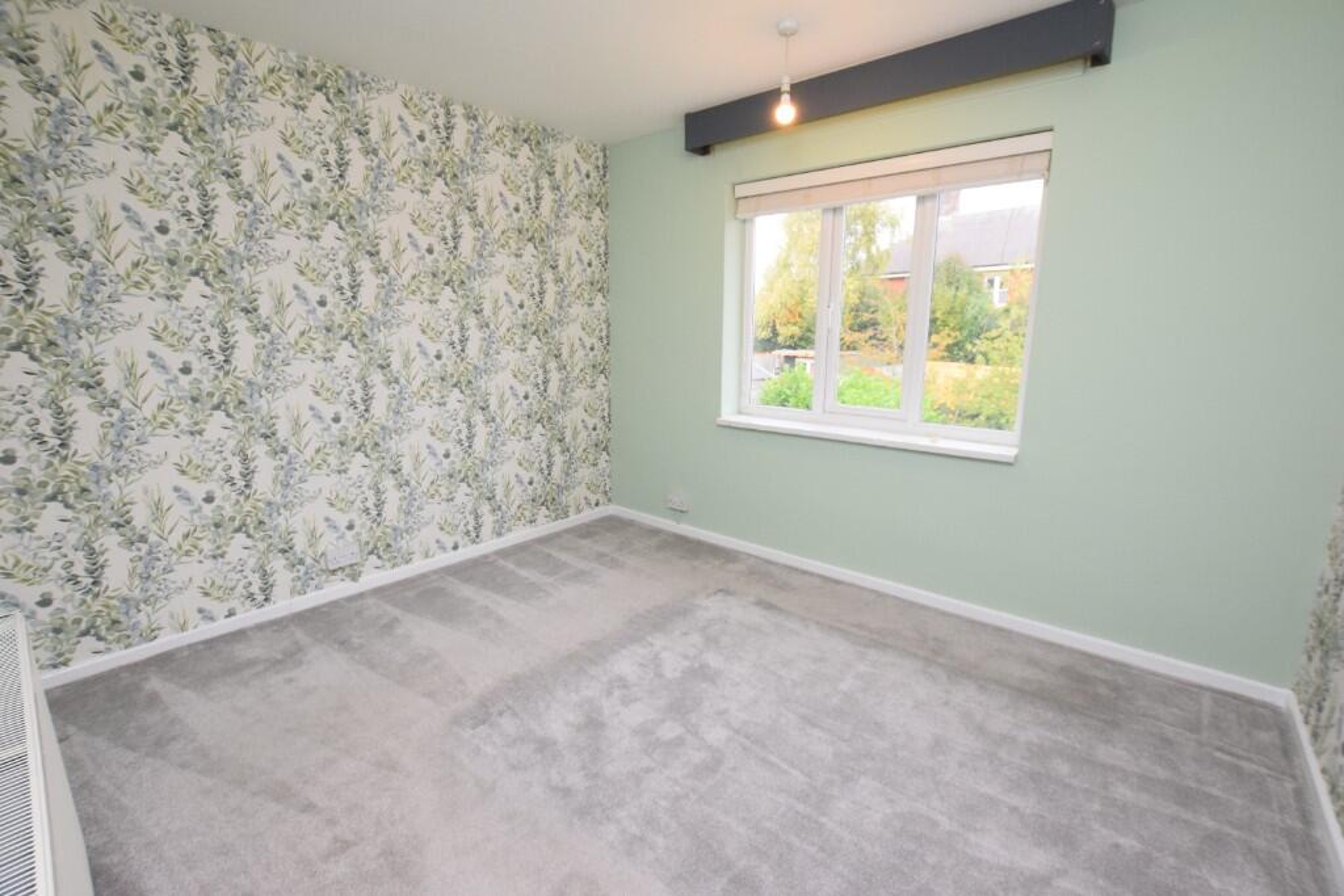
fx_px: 560
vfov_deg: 77.3
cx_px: 672
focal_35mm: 15
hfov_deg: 100.4
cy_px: 448
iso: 720
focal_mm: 10
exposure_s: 1/125
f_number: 5.6
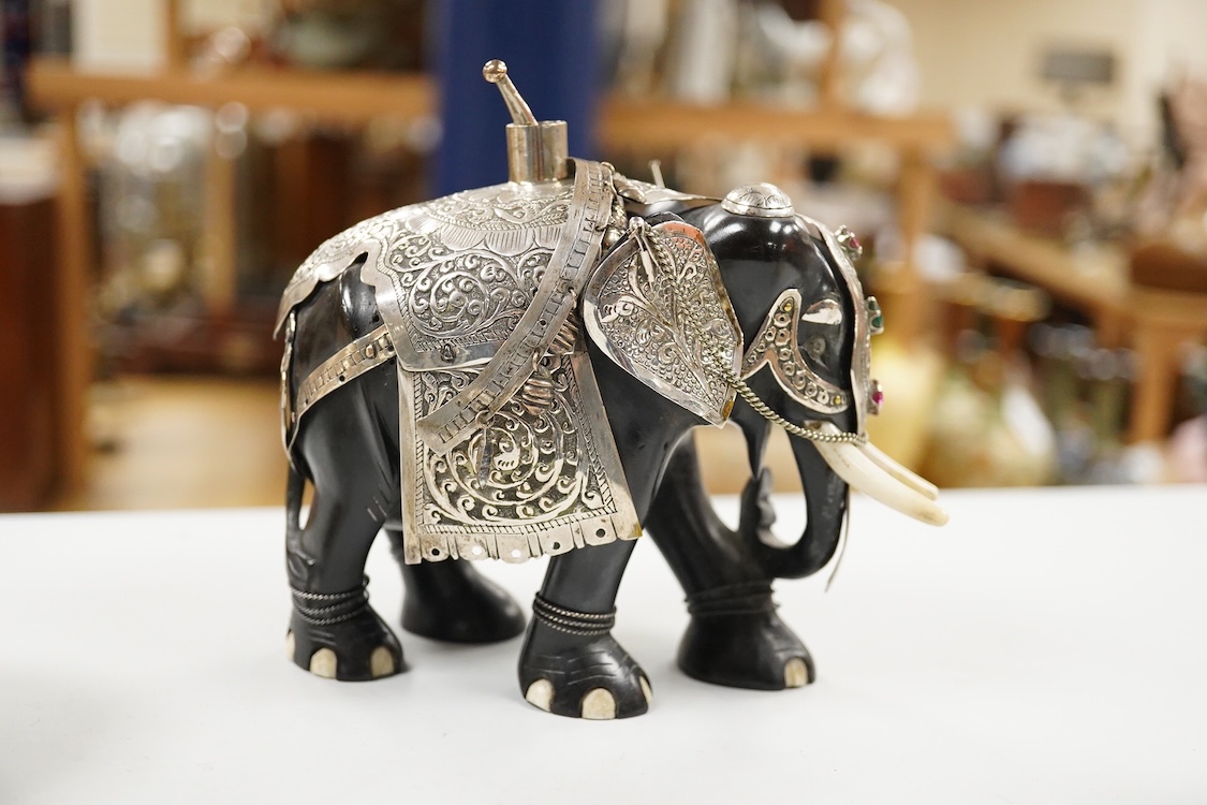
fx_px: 1509
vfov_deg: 29.9
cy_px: 402
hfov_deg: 43.6
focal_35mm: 45
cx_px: 604
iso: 2500
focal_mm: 30
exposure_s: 1/320
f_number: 3.5
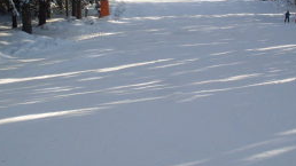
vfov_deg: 15.4
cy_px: 8
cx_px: 173
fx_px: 604
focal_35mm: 77
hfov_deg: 27.5
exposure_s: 1/180
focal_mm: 6.3
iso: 80
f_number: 8.4
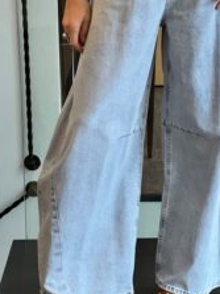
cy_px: 148
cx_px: 180
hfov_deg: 10.7
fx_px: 1171
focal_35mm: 138
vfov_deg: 14.3
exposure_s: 1/50
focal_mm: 9
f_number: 2.8
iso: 400
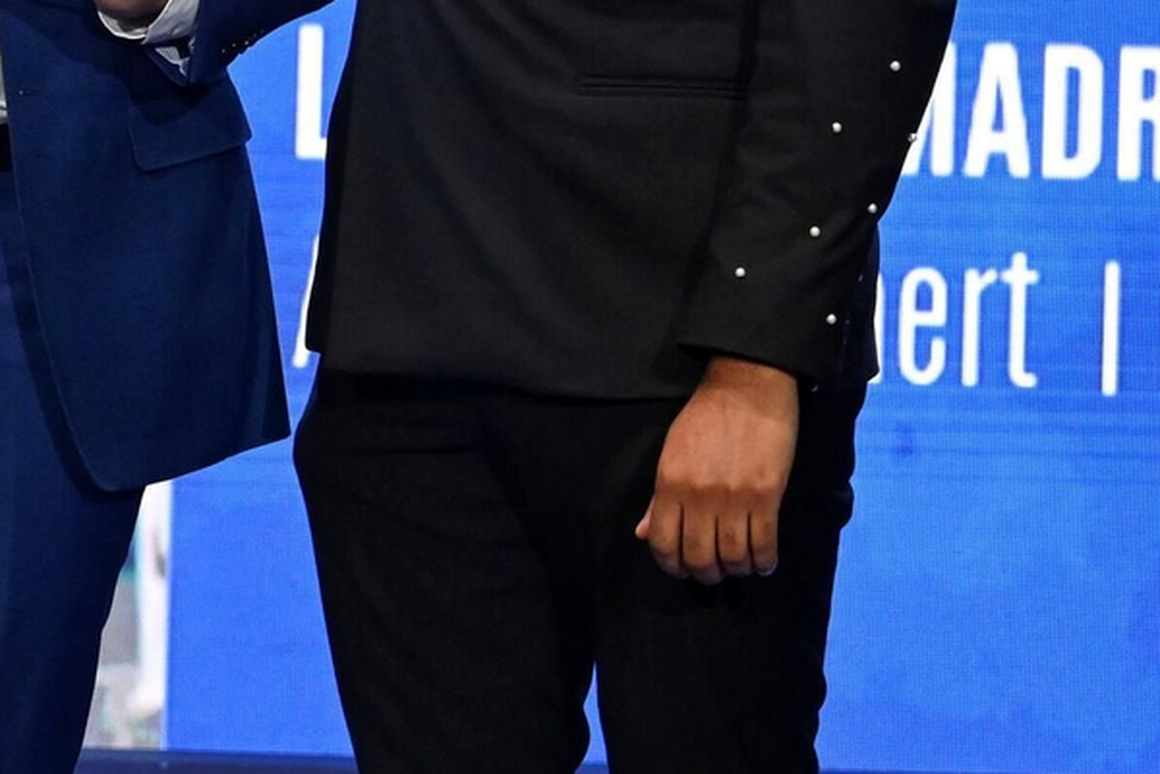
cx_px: -52
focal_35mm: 360
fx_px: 11599
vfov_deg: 3.8
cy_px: -151
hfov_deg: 5.7
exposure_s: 1/250
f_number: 6.3
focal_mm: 90
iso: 2500
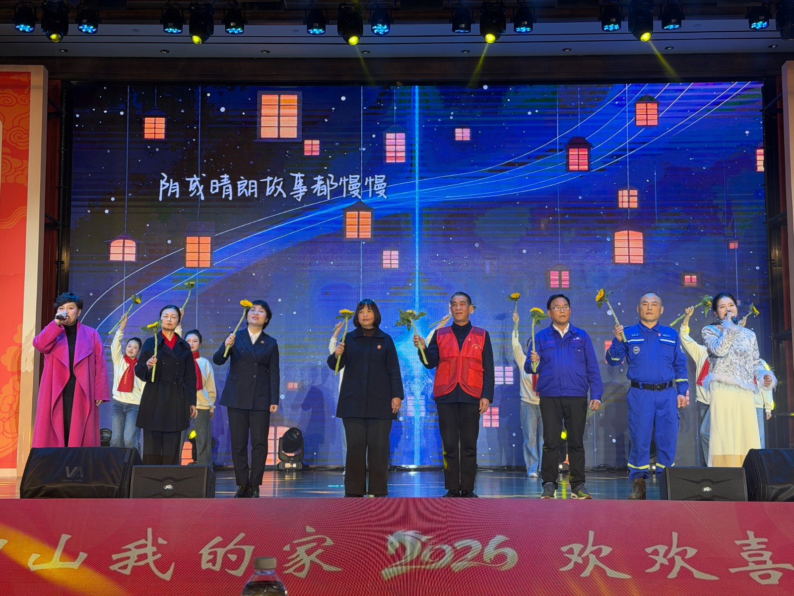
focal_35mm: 48
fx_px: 1101
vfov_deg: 30.3
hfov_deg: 39.7
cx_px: 397
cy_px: 298
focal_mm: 6.76
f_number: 1.78
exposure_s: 1/244
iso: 80
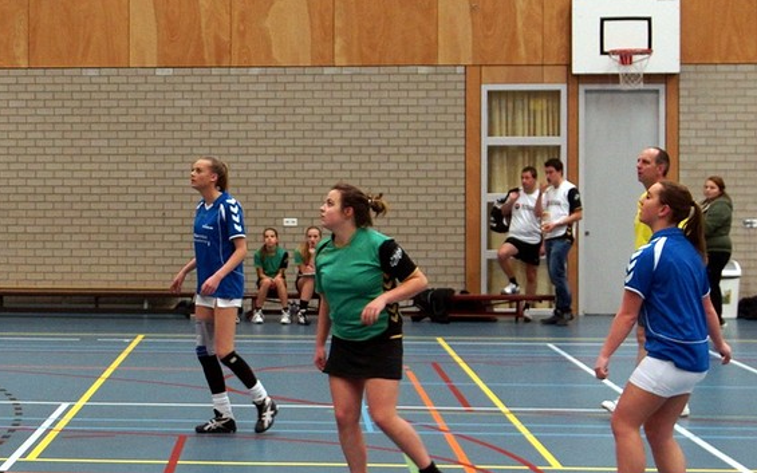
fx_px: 1485
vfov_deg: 18.1
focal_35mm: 72
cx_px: 72
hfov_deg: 27.5
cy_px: 170
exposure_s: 1/160
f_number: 2.8
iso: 640
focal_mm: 26
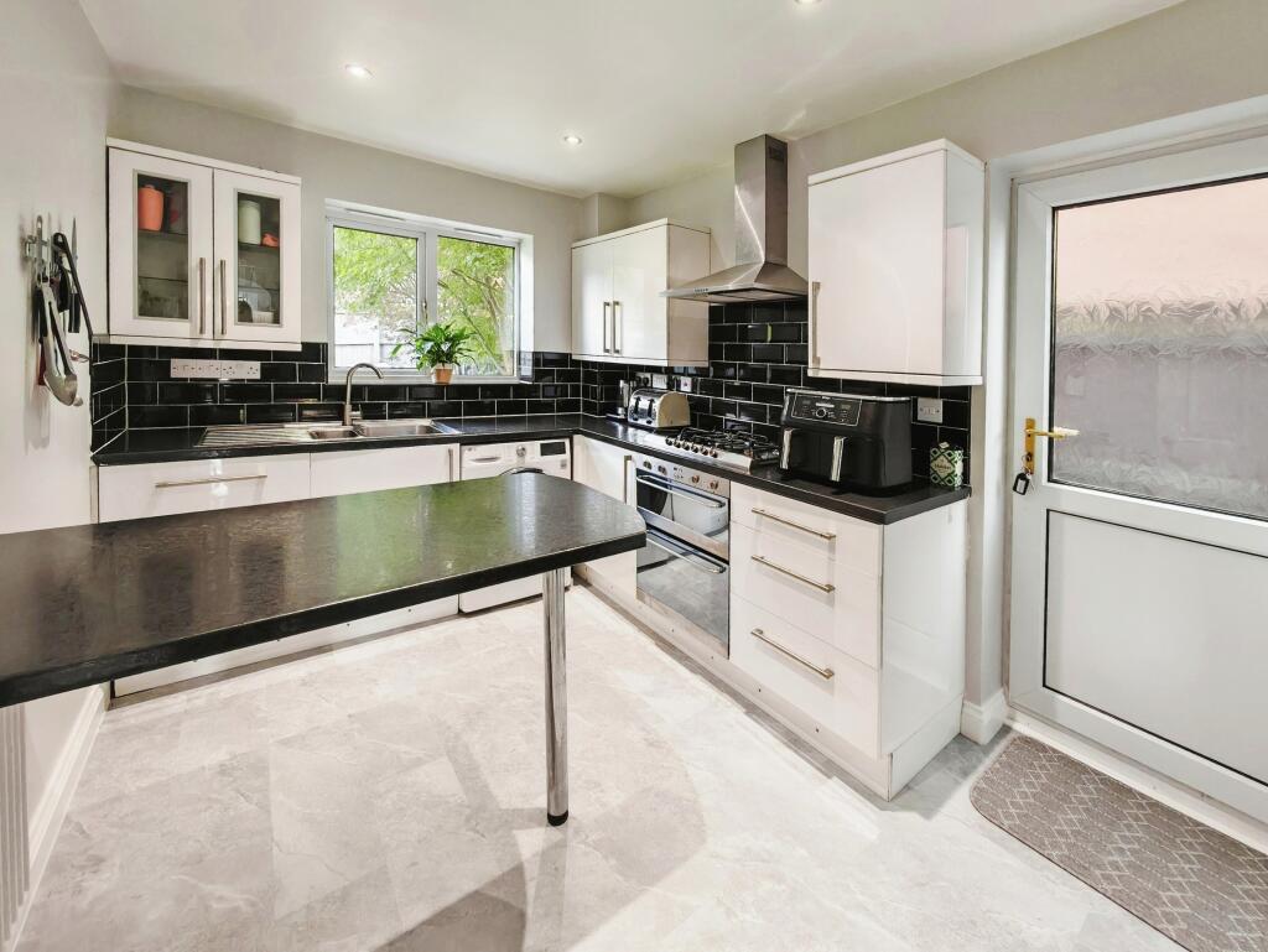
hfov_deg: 106.2
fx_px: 476
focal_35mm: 13
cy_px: 476
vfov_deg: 90.0
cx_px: 634
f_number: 2
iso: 640
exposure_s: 1/33
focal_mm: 1.82
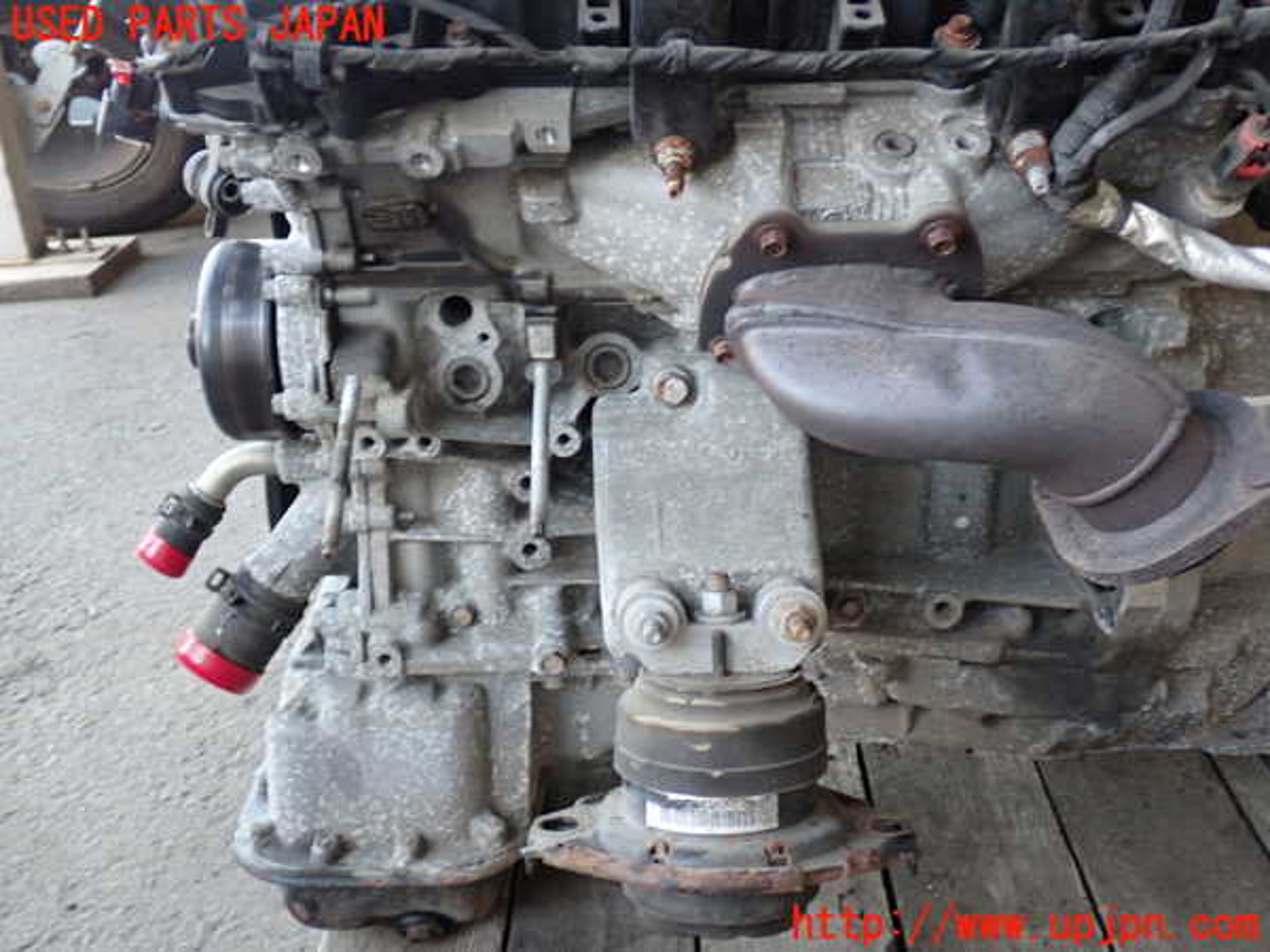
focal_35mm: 38
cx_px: 635
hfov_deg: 49.0
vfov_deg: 37.7
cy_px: 476
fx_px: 1394
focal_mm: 6.83
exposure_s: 1/40
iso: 320
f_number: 2.7
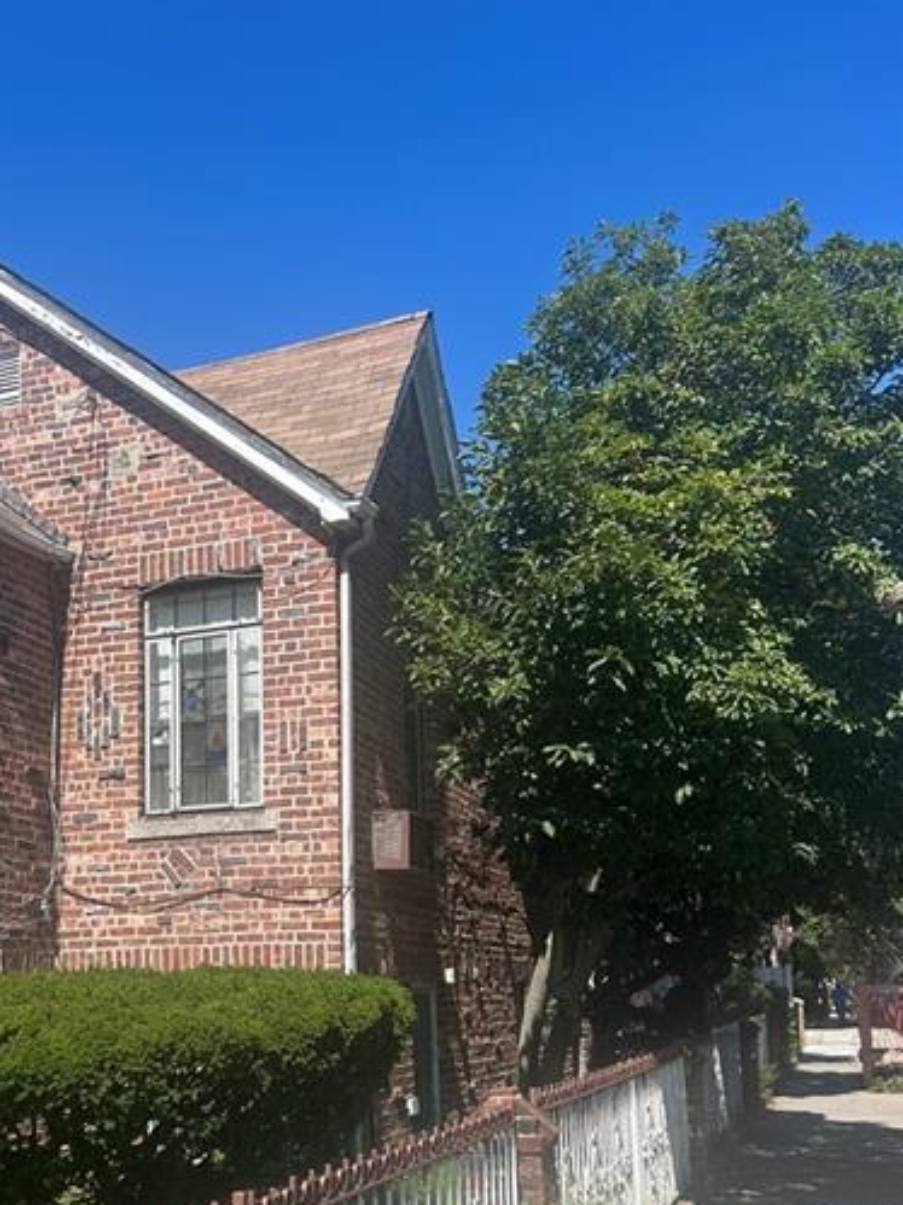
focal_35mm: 40
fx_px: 1392
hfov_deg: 35.4
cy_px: 775
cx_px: 263
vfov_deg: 46.3
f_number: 1.5
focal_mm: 5.7
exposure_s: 1/3460
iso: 50
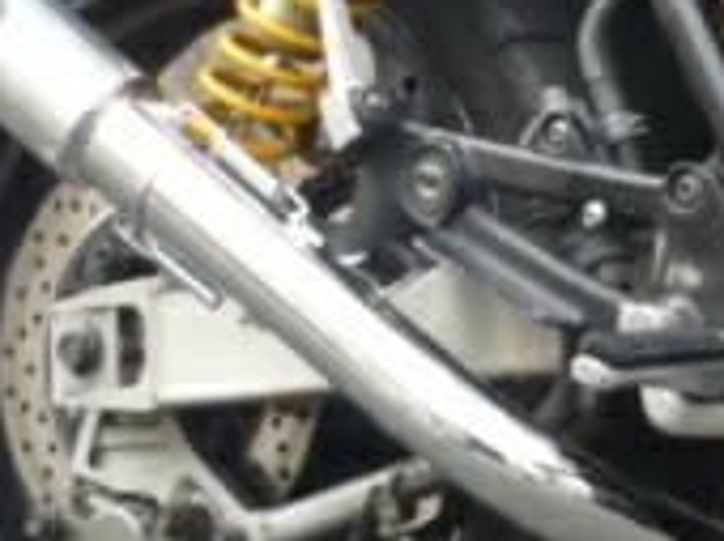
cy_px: 111
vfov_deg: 4.9
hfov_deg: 6.5
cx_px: 907
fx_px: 6370
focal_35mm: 305
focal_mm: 8.4
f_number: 3.2
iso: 100
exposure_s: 1/100
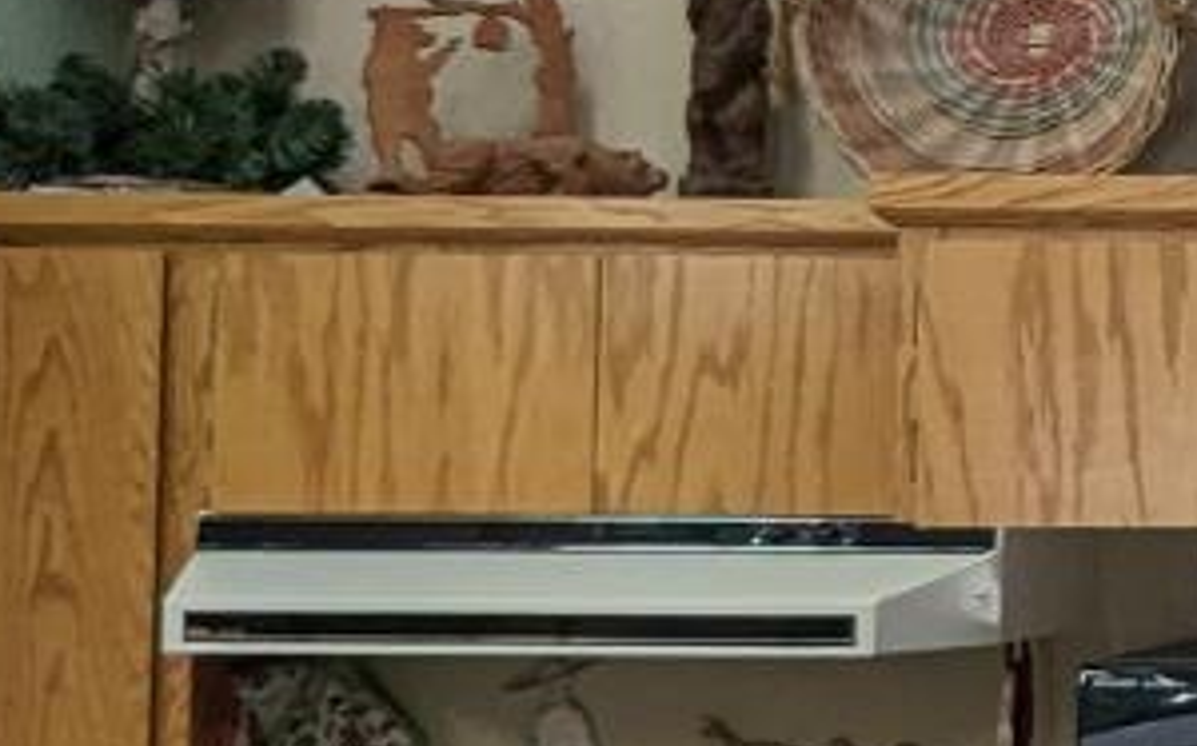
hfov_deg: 21.1
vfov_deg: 18.8
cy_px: 341
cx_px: 2107
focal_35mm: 69
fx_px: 2249
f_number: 2.2
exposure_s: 1/24
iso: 90
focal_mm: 1.95
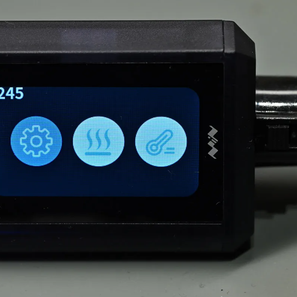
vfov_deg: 12.9
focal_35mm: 135
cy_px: 150
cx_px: 89
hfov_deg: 12.9
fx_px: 1310
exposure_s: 1/40
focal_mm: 105
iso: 800
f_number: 13
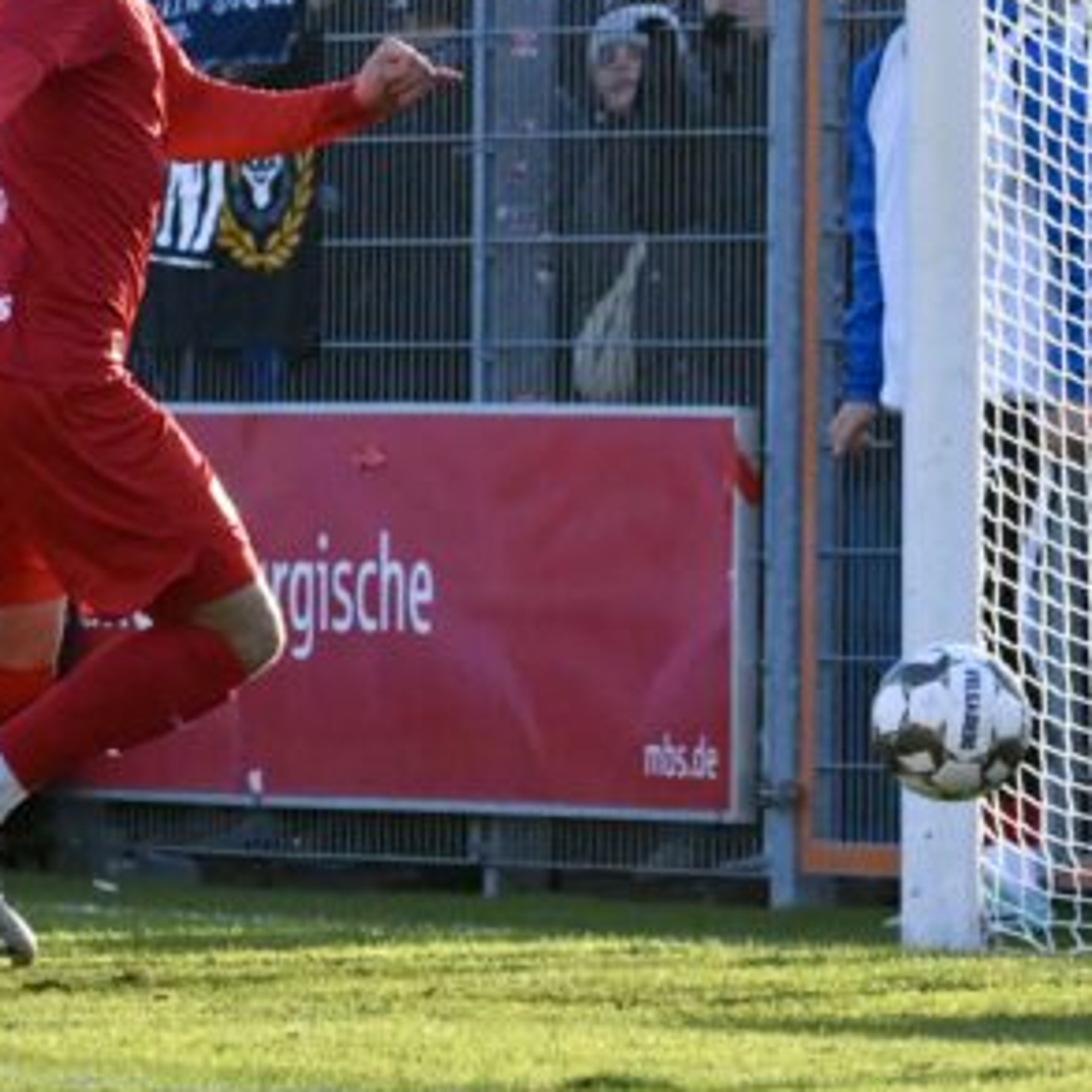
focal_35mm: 653
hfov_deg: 2.7
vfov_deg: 2.7
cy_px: 263
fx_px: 23306
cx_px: -503
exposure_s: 1/1600
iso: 4000
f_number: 10
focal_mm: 220
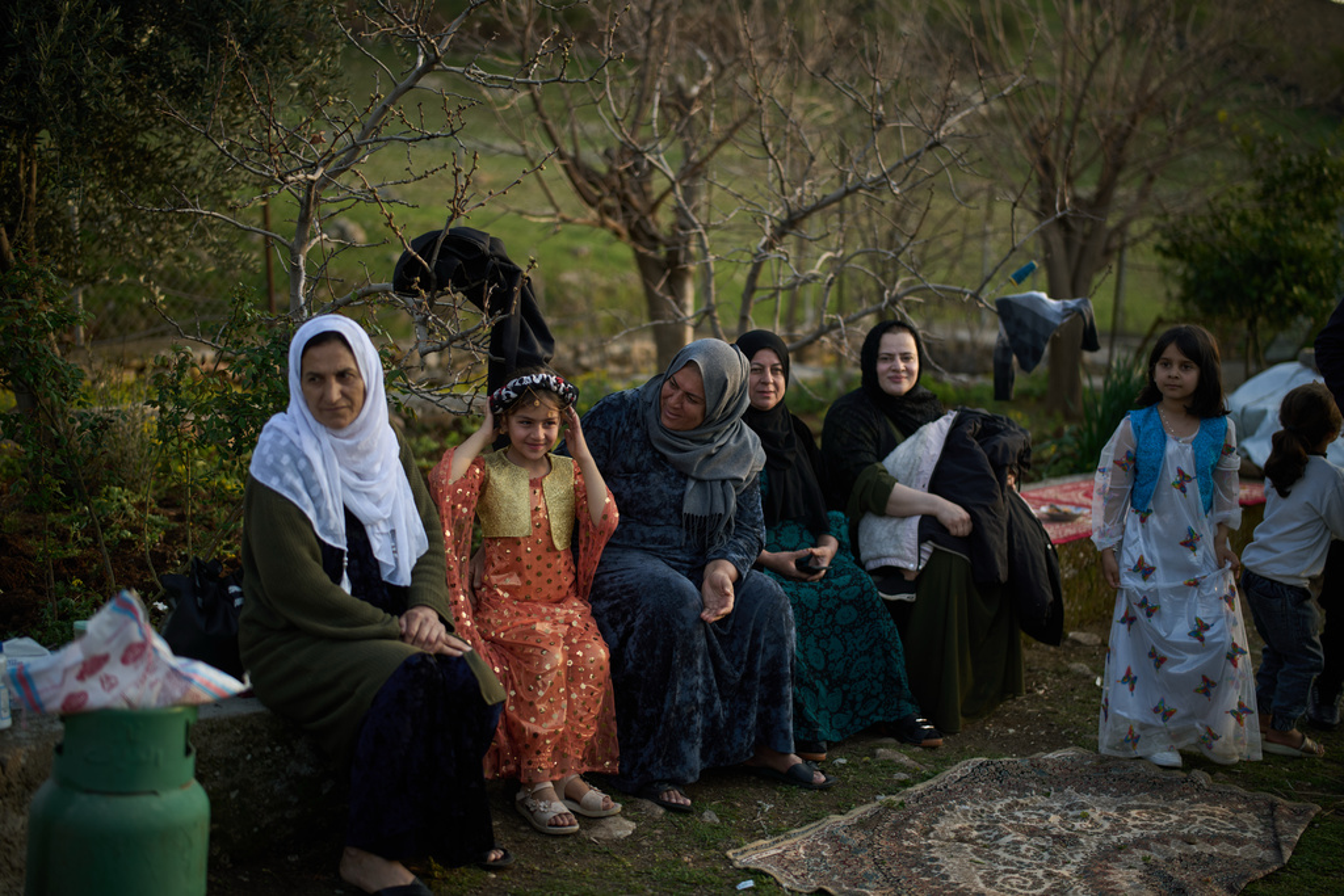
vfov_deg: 27.0
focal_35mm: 50
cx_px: 672
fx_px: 1867
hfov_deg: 39.6
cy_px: 448
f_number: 1.4
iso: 100
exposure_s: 1/1250
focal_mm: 50
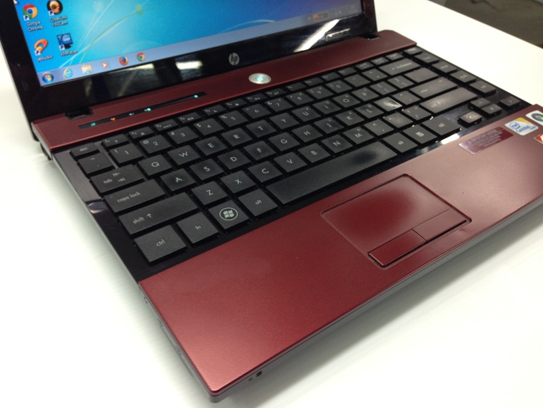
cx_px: 272
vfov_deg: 42.9
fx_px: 518
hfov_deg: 55.4
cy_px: 204
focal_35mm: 33
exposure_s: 1/20
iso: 80
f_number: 2.4
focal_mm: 4.12
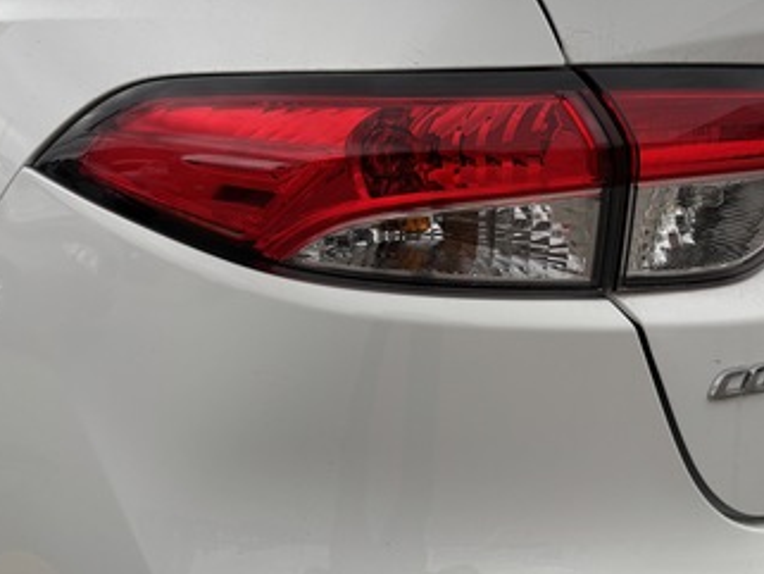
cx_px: 483
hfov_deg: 53.3
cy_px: 206
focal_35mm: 34
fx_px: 751
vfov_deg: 41.4
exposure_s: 1/604
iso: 50
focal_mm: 5.96
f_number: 1.6
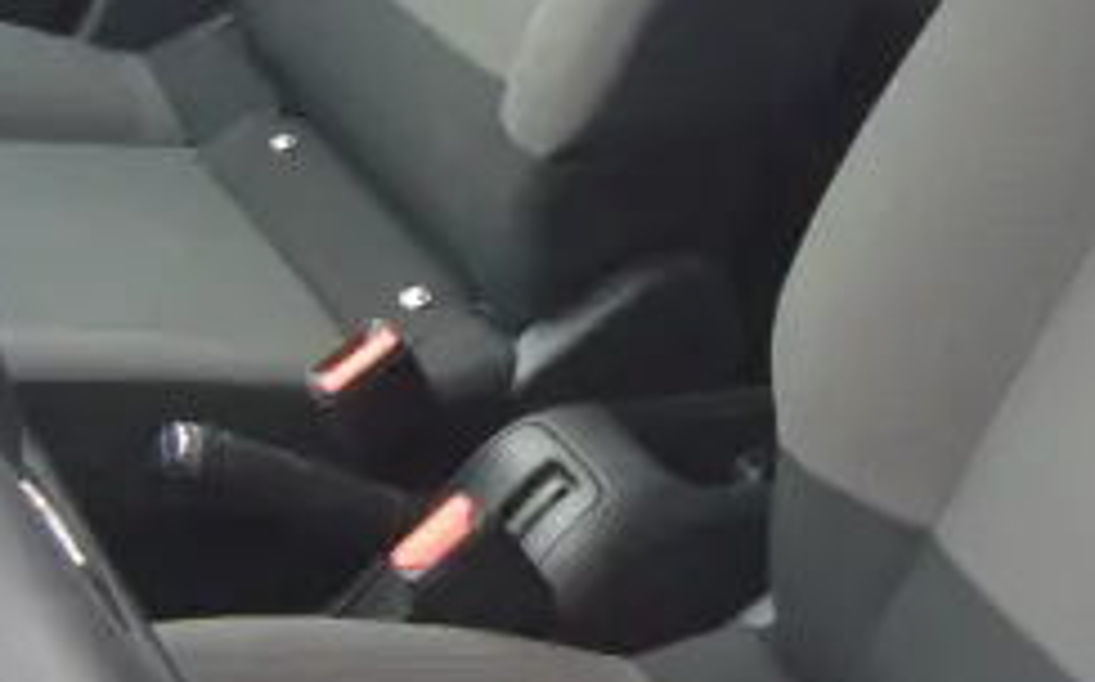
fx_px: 2326
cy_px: 283
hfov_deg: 26.3
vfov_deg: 16.7
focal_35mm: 78
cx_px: 772
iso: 200
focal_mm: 4.6
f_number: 2.8
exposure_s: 1/13
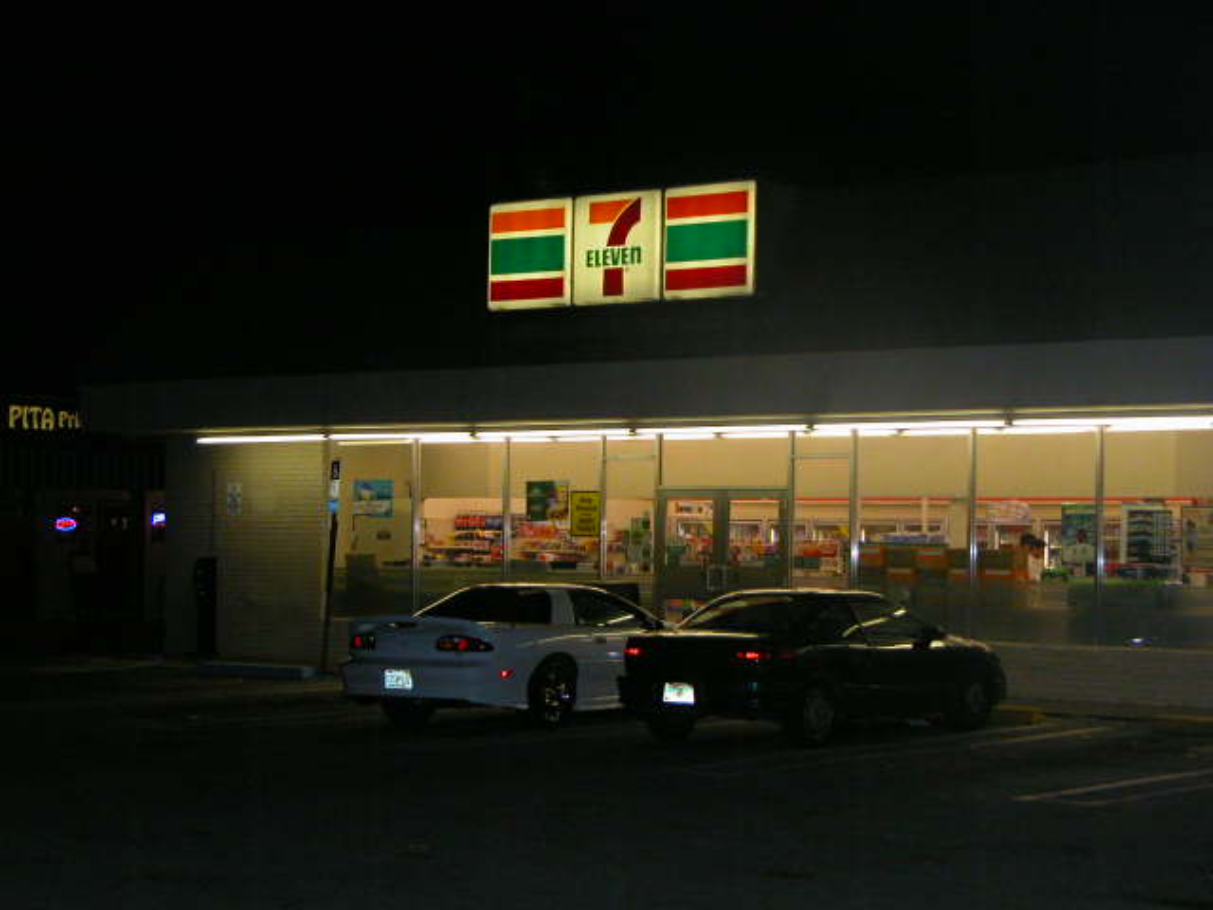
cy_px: 455
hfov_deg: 23.6
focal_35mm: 83
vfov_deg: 17.8
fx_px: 2908
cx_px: 606
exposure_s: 1/250
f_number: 3.5
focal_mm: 21
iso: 400
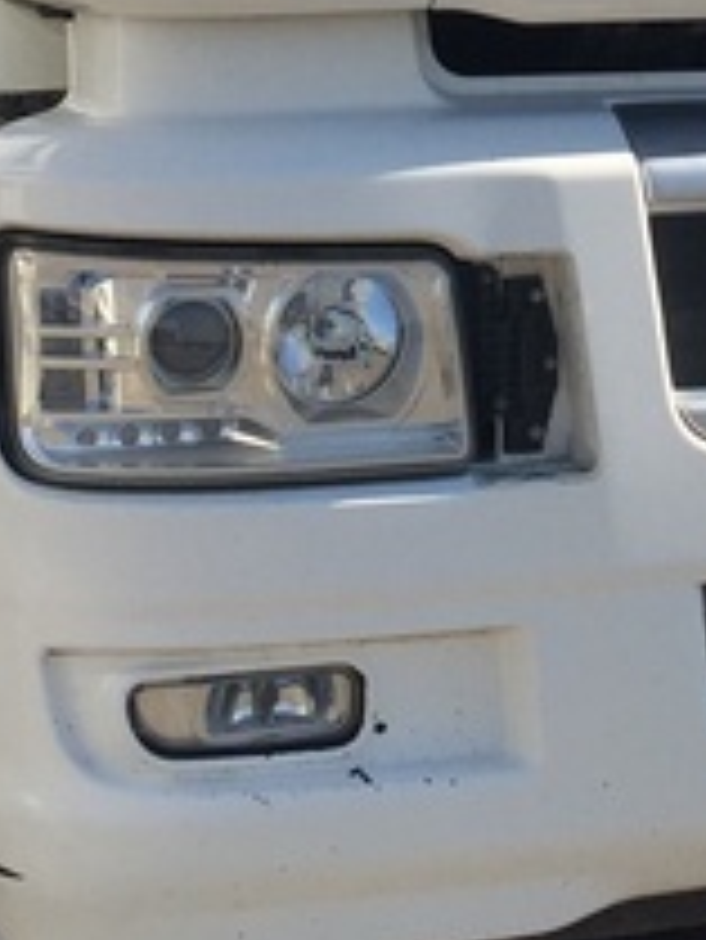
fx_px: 3070
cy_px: -162
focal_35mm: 113
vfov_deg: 16.7
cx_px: 854
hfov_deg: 12.8
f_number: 2.2
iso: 32
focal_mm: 4.15
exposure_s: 1/1647
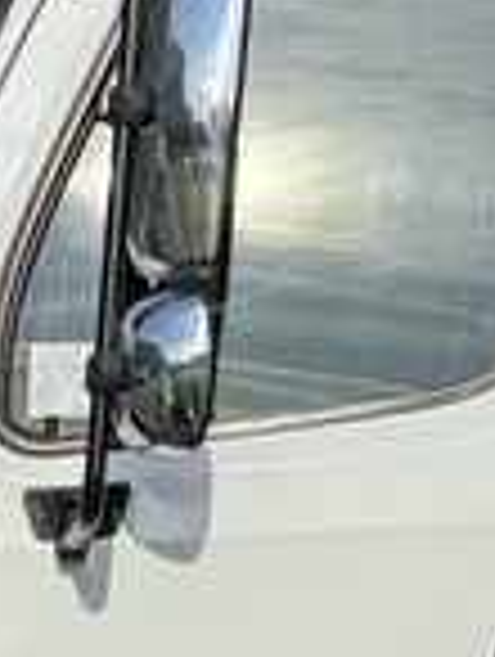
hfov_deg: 8.5
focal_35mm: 168
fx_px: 3194
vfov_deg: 10.7
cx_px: -396
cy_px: 1346
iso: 80
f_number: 1.78
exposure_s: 1/3953
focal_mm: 6.76
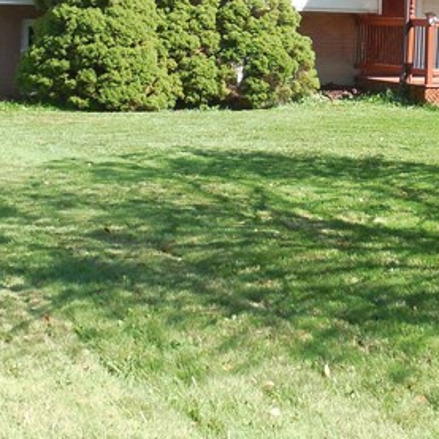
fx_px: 1220
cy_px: 16
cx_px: 552
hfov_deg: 19.1
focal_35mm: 85
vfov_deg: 19.9
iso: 125
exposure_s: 1/400
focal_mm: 4.6
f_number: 3.5
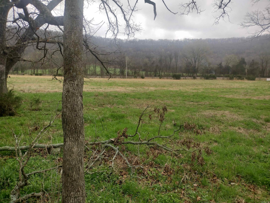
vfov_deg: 51.4
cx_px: 135
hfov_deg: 65.3
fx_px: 211
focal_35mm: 27
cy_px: 102
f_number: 1.7
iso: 100
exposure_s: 1/288
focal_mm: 4.71
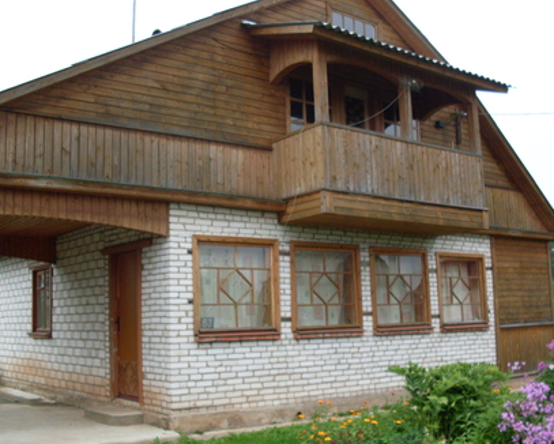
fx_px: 673
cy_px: 223
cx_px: 289
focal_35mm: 41
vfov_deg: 36.5
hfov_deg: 44.8
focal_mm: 6.3
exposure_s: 1/125
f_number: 2.8
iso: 100
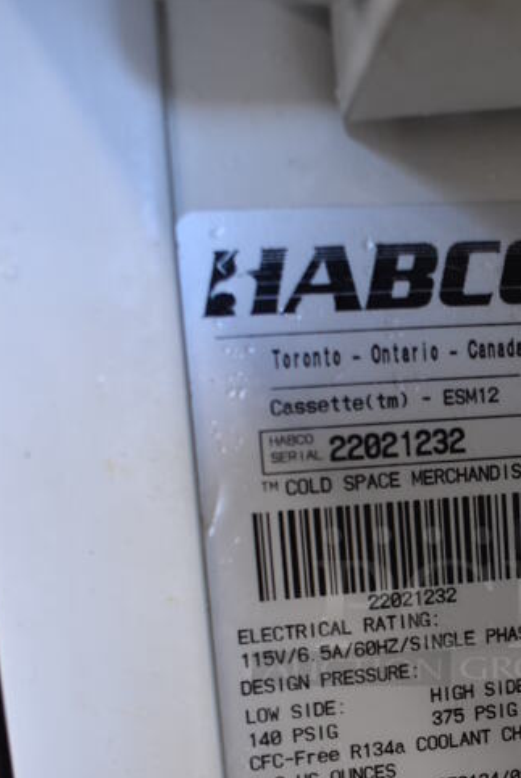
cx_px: 432
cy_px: 602
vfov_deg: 37.7
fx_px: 1105
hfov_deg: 26.0
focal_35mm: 51
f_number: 4.5
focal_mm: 18
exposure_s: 1/60
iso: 800
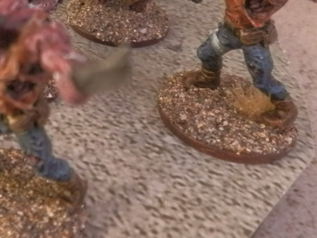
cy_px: -20
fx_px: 604
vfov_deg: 21.2
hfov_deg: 26.4
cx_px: -55
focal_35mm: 66
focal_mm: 5
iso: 400
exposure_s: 1/80
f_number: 3.1
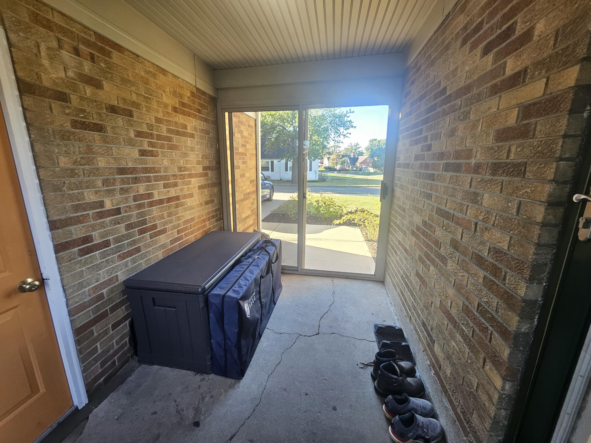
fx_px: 222
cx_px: 296
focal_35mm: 13
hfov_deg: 106.2
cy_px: 222
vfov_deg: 89.9
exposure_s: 1/60
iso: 64
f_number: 2.2
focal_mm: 1.74
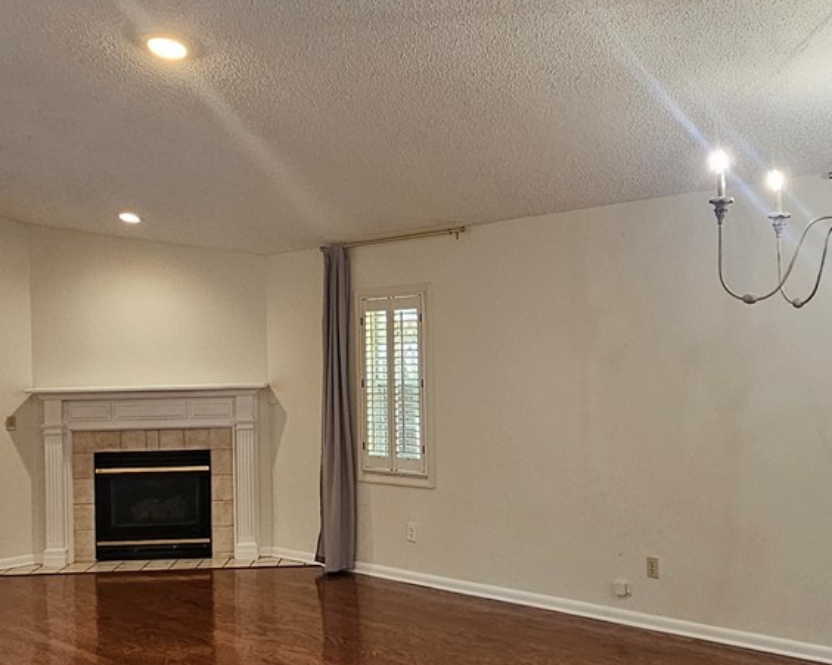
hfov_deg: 50.2
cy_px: 349
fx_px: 886
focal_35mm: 36
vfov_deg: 41.1
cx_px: 448
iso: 200
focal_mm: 2.2
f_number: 2.2
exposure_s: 1/60
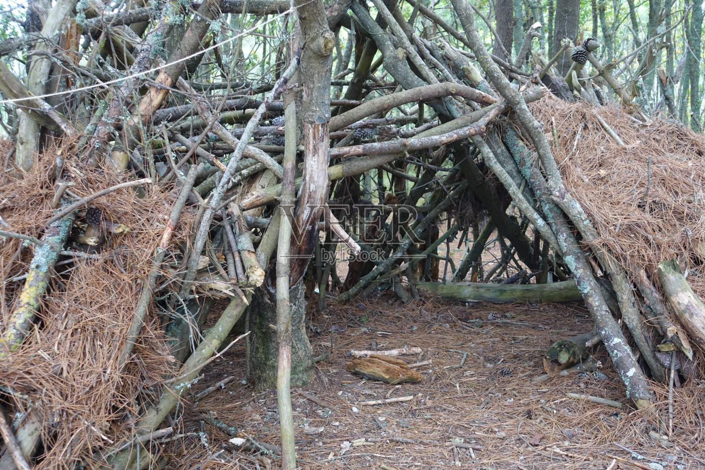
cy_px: 235
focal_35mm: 36
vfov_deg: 36.9
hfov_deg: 53.1
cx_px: 352
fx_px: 705
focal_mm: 13.34
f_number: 2.8
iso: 200
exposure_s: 1/40
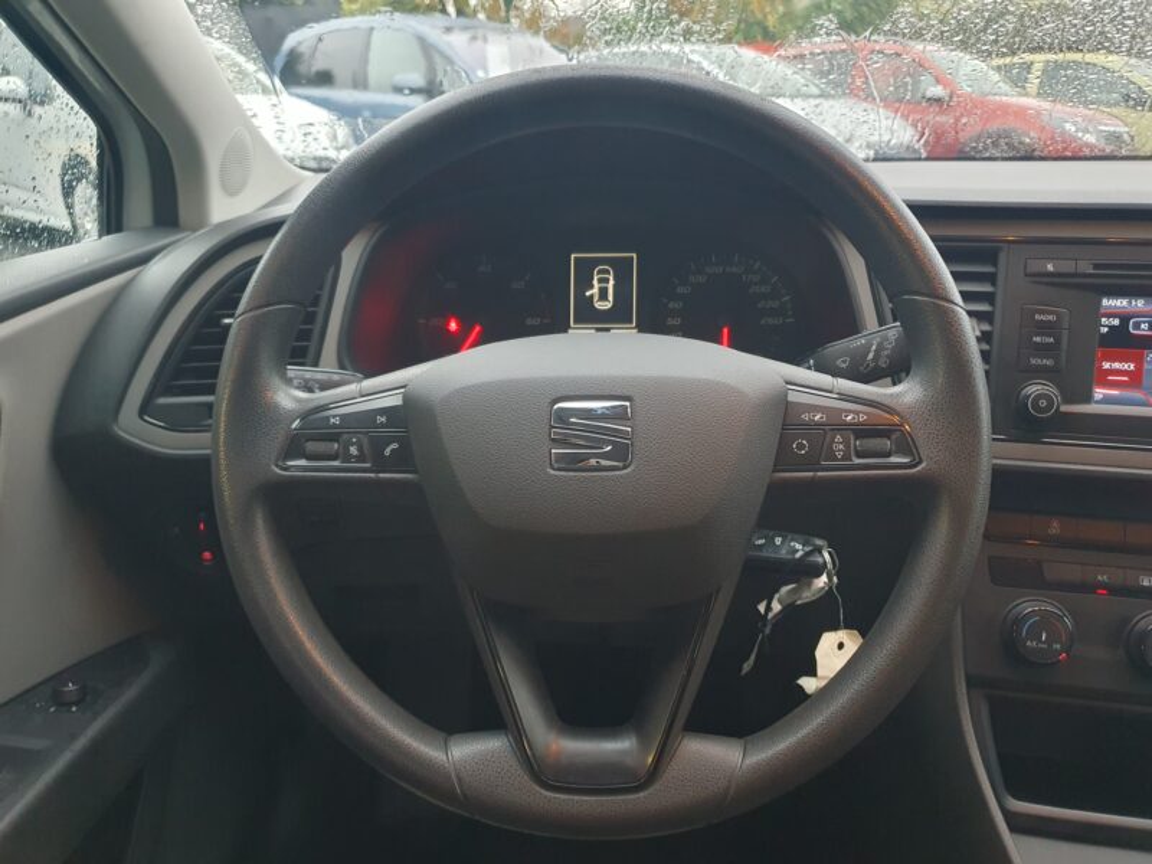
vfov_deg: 53.1
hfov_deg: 67.3
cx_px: 576
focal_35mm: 26
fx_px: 865
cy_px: 432
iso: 400
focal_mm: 4.32
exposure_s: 1/50
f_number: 1.5
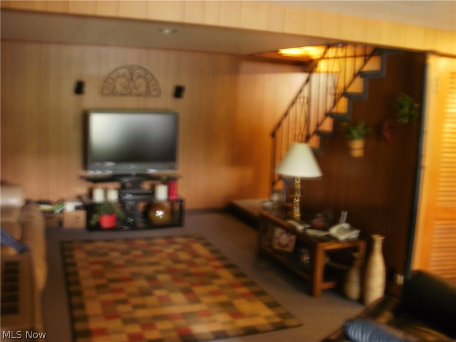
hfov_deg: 51.4
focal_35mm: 36
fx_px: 474
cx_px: 228
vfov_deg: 39.7
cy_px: 171
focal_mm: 6.3
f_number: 3.5
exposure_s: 1/2
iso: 200
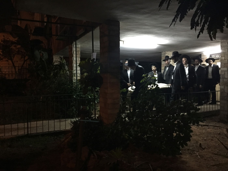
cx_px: 114
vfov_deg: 48.2
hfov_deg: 61.7
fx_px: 191
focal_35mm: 29
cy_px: 86
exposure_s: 1/15
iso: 320
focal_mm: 4.15
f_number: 2.2
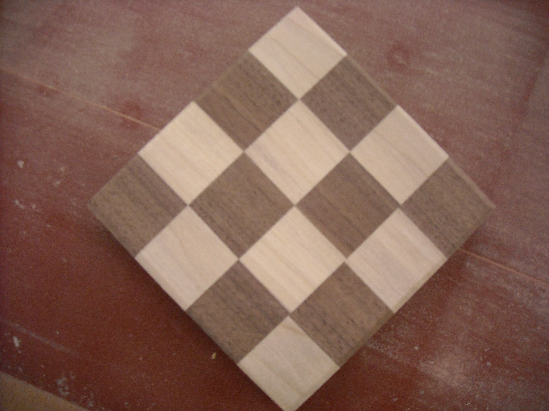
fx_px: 555
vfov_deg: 40.7
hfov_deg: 52.6
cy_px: 206
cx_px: 274
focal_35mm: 35
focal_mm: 5.7
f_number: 2.8
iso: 282
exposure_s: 1/60
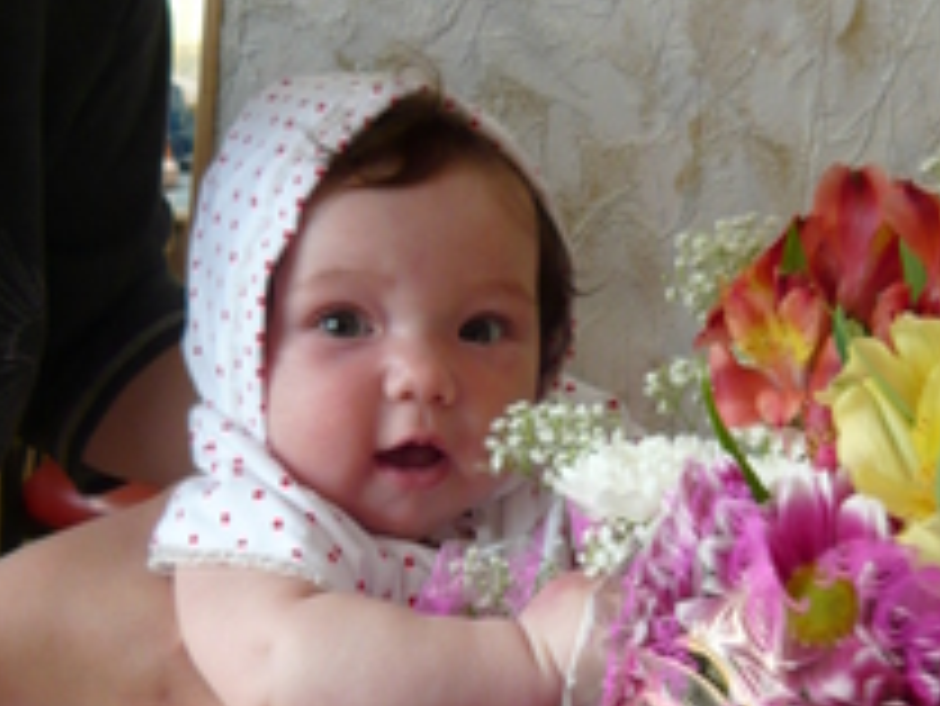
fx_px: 1929
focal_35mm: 71
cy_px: 540
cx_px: 675
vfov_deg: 20.6
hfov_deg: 27.1
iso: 100
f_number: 2.8
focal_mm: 5.5
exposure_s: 1/30
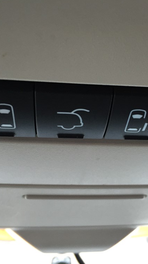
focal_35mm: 43
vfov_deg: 47.4
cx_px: 103
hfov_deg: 27.5
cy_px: 132
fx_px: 300
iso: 100
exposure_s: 1/30
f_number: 2.2
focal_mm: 4.15
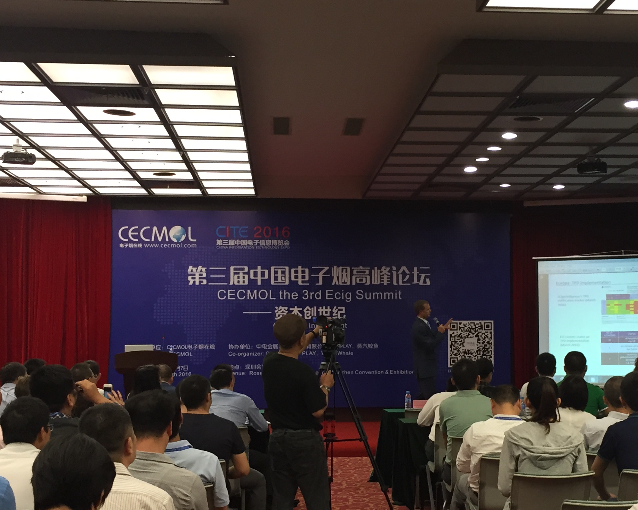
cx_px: 382
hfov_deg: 34.0
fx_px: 1039
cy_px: 309
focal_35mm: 55
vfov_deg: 27.5
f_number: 2.2
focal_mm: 4.15
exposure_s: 1/30
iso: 100
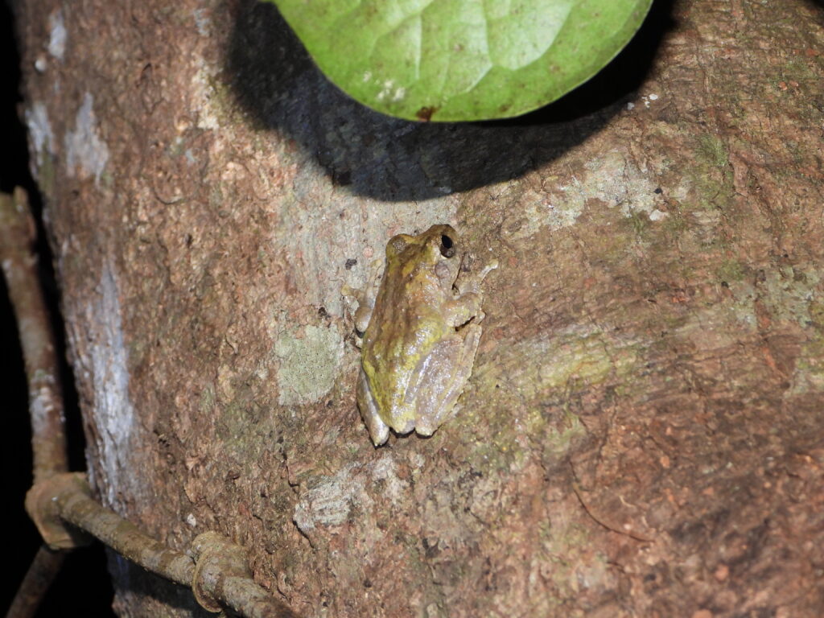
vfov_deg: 9.6
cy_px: 309
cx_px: 412
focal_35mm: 155
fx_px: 3690
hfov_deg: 12.7
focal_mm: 27.9
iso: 200
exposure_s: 1/60
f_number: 4
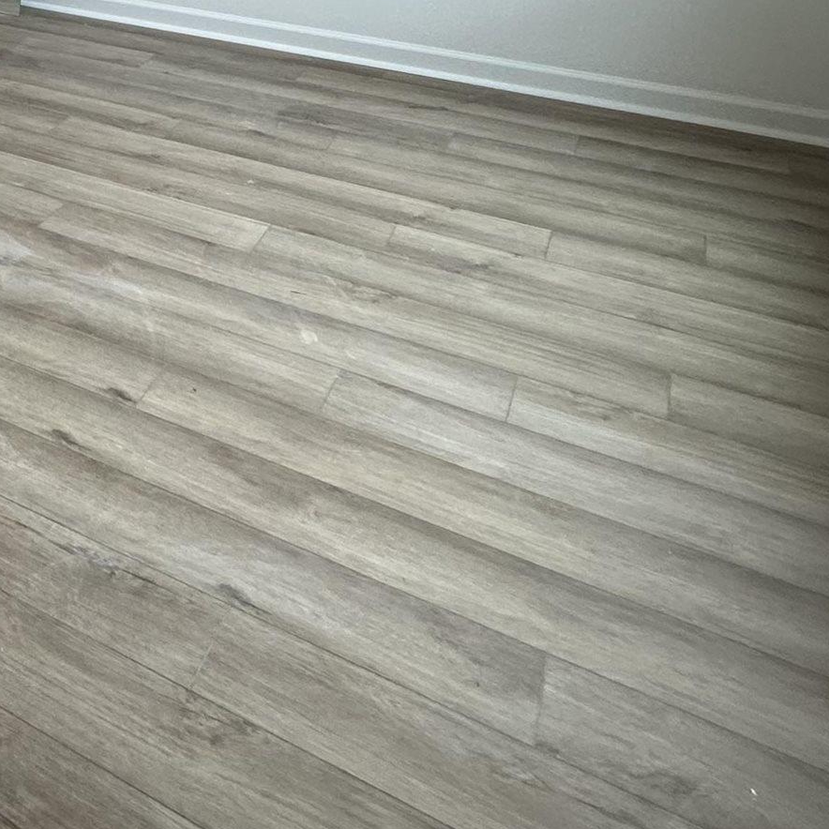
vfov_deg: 33.6
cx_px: -249
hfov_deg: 30.7
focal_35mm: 43
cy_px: -105
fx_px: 1165
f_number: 2.2
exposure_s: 1/120
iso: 160
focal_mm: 2.22
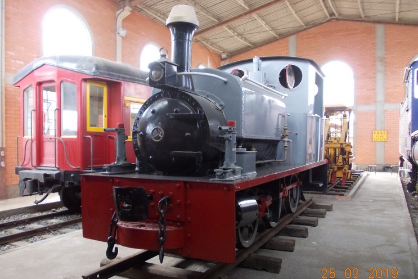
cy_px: 150
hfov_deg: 61.9
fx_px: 348
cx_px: 205
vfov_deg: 43.6
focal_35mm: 30
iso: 140
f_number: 2.7
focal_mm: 4
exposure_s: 1/25
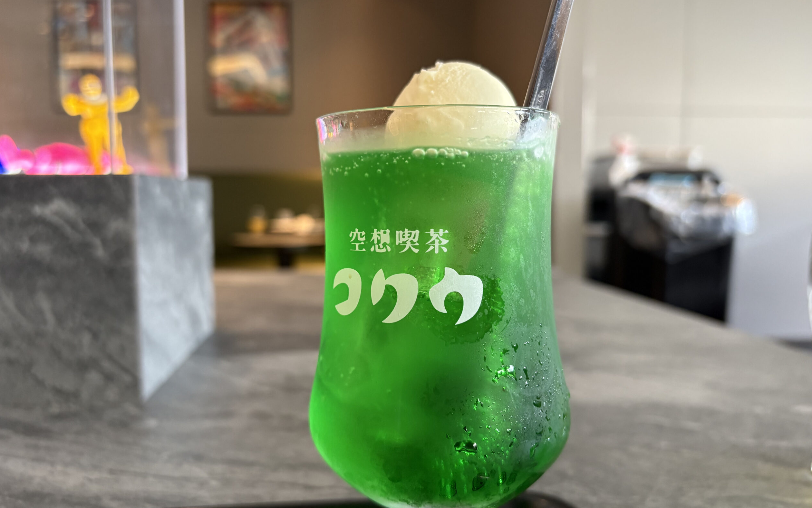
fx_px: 620
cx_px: 404
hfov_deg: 66.5
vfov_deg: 44.5
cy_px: 249
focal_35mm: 28
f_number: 1.6
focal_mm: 5.96
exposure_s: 1/50
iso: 160
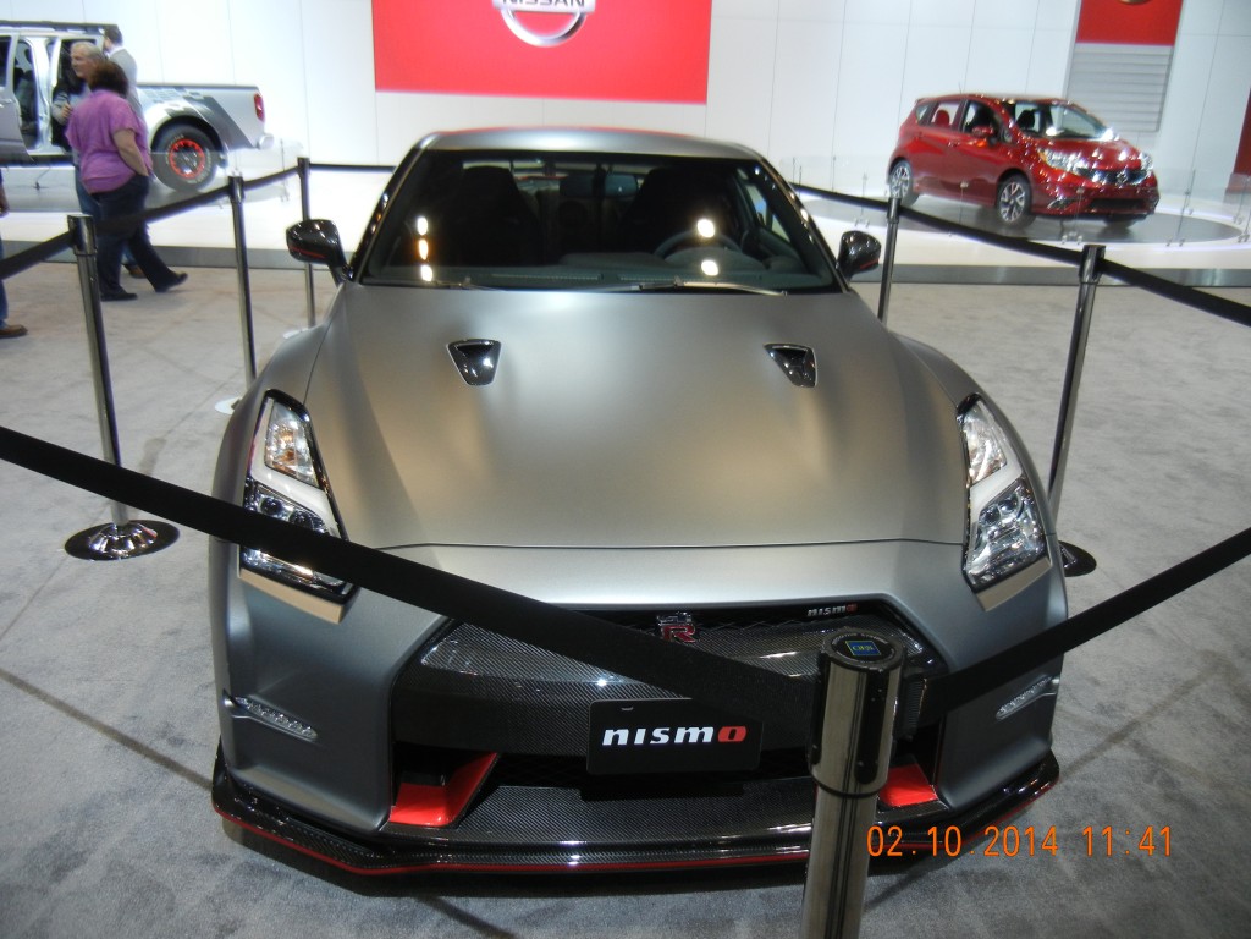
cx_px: 626
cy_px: 470
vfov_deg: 46.8
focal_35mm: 30
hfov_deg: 60.0
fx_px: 1084
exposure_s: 1/58.1
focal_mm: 5.4
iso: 251
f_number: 3.5
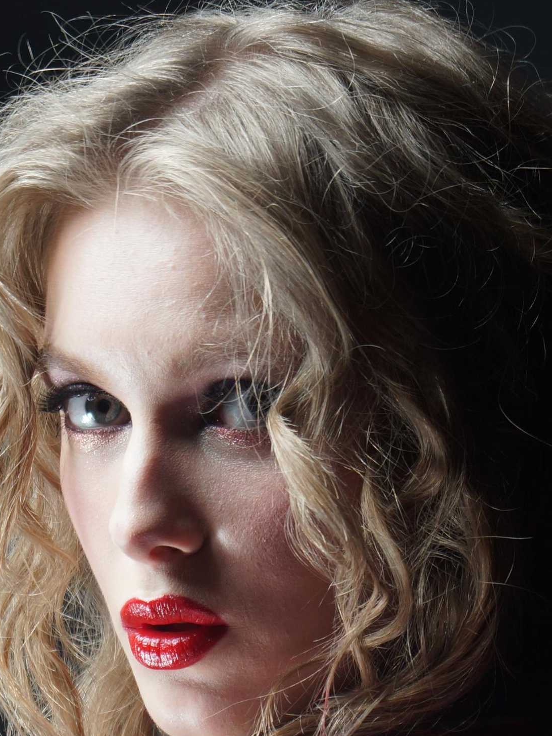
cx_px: 205
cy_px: 612
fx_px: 7270
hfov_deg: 4.3
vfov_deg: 5.8
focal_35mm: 342
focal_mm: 90
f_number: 5.6
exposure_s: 1/125
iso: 100
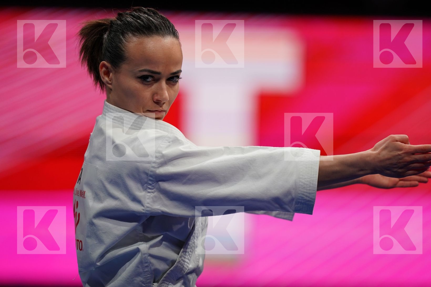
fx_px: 5255
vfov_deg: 3.1
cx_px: 220
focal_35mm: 439
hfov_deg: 4.7
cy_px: 137
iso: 640
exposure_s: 1/500
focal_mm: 400
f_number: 2.8
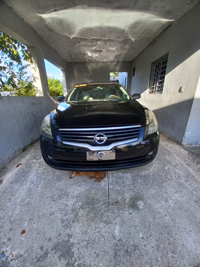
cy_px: 134
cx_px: 100
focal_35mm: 13
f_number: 2.2
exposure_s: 1/217
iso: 40
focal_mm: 1.42
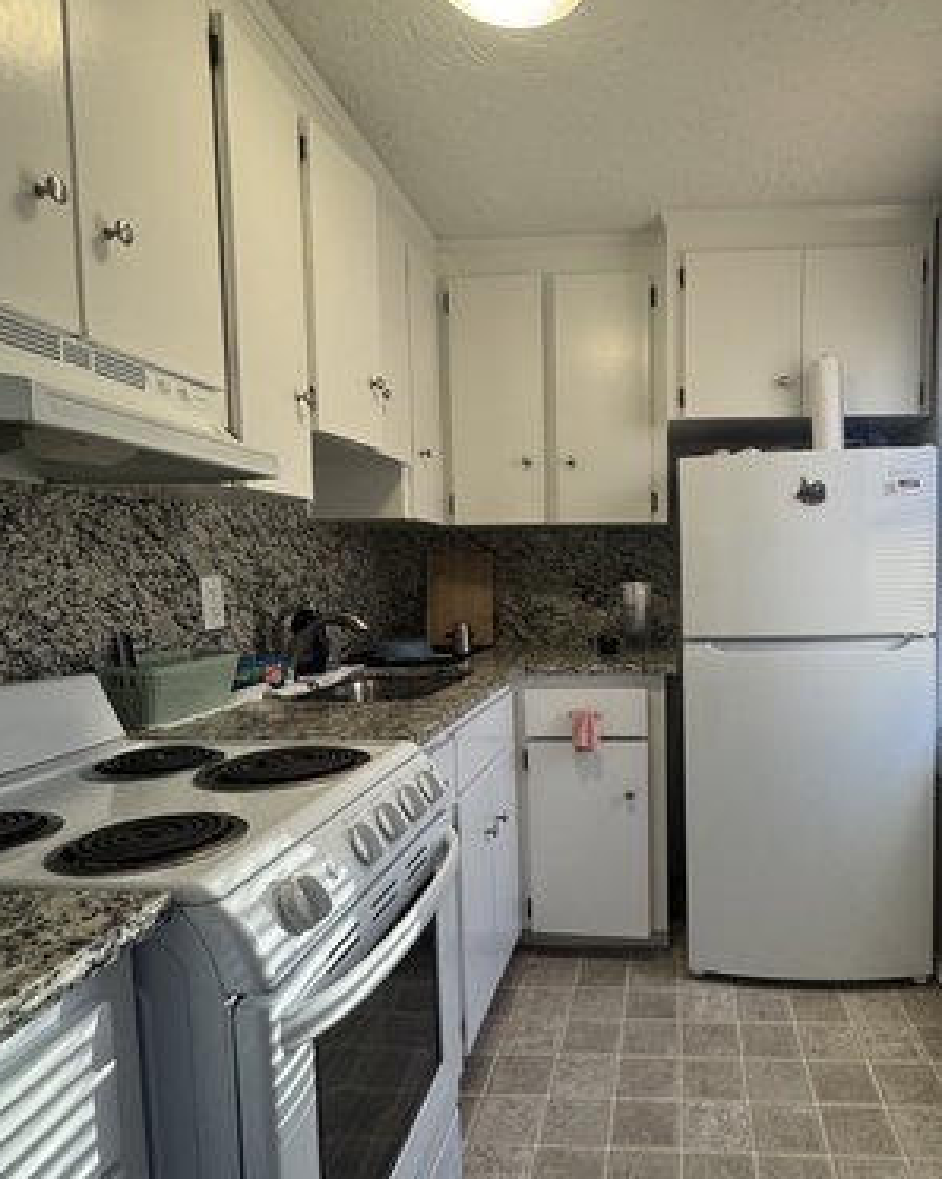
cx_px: 626
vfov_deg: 74.9
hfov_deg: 61.6
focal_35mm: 22
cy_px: 635
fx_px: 767
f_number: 2.2
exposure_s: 1/120
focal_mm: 2.22
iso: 160
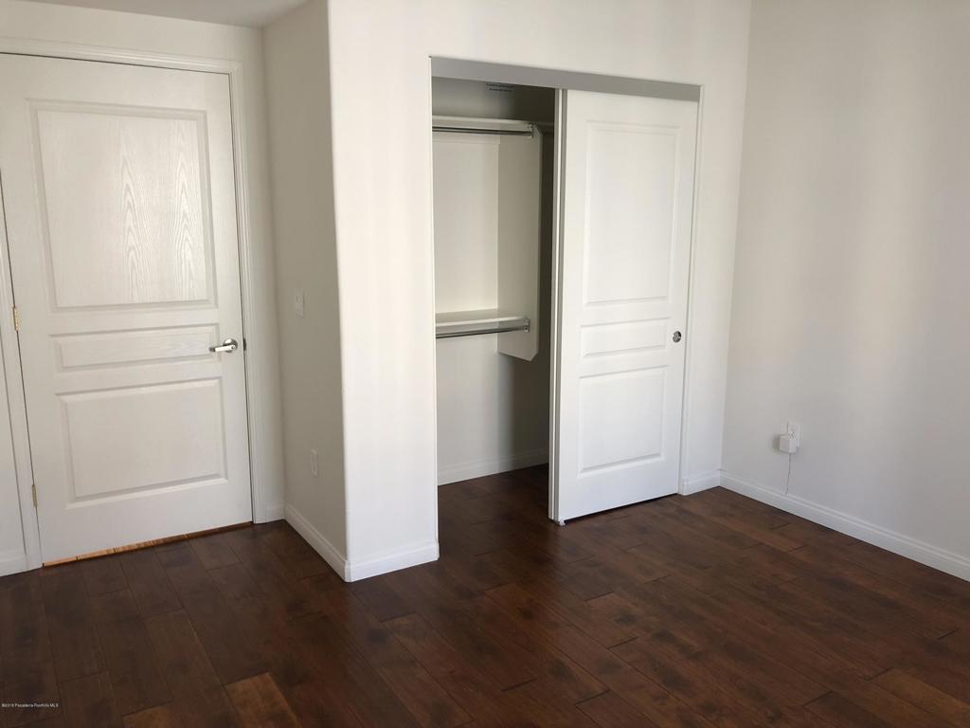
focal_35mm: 28
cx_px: 485
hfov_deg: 63.4
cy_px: 364
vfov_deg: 49.7
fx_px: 785
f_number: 1.8
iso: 40
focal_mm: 4
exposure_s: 1/24
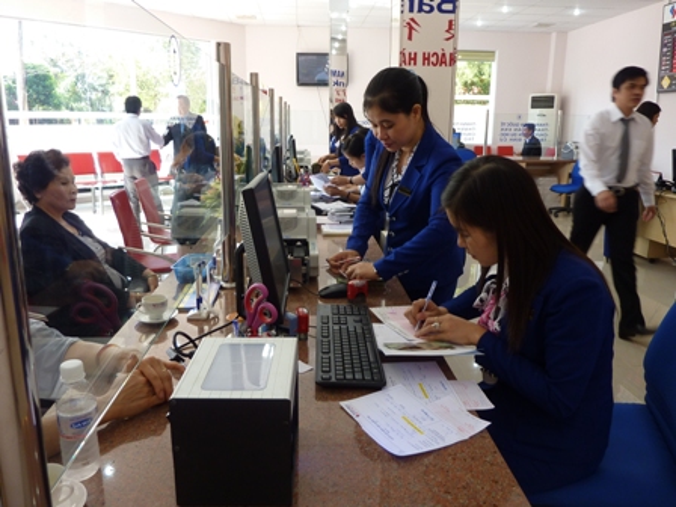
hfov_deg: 69.4
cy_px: 254
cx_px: 338
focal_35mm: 25
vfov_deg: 54.9
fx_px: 488
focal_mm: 4.1
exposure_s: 1/30
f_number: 3.3
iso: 100
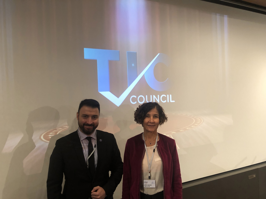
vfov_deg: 49.7
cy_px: 100
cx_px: 133
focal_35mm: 28
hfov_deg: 63.4
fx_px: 215
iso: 80
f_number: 1.8
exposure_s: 1/17
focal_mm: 4
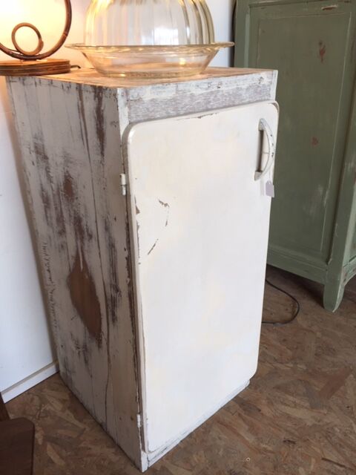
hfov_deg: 48.2
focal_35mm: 29
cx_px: 178
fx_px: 398
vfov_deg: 61.7
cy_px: 238
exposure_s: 1/50
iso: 40
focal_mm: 4.15
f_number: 2.2
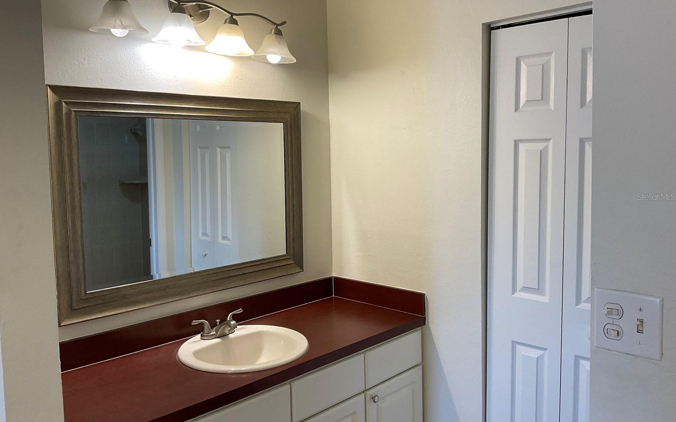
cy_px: 197
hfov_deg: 61.2
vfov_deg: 40.6
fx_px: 571
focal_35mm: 31
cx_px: 337
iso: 50
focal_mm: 3
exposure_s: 1/60
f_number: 1.8
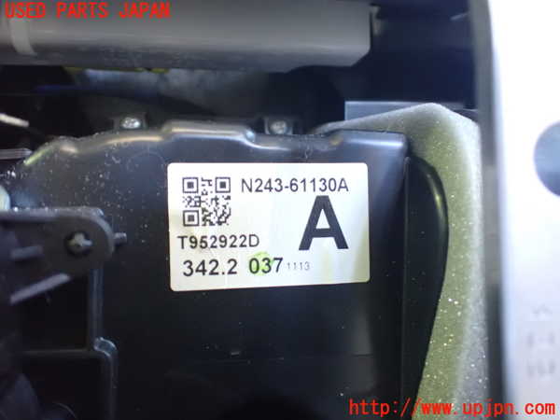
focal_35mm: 30
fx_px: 485
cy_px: 210
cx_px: 280
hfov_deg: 60.0
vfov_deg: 46.8
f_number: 2.3
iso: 1600
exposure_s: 1/25
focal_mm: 5.4
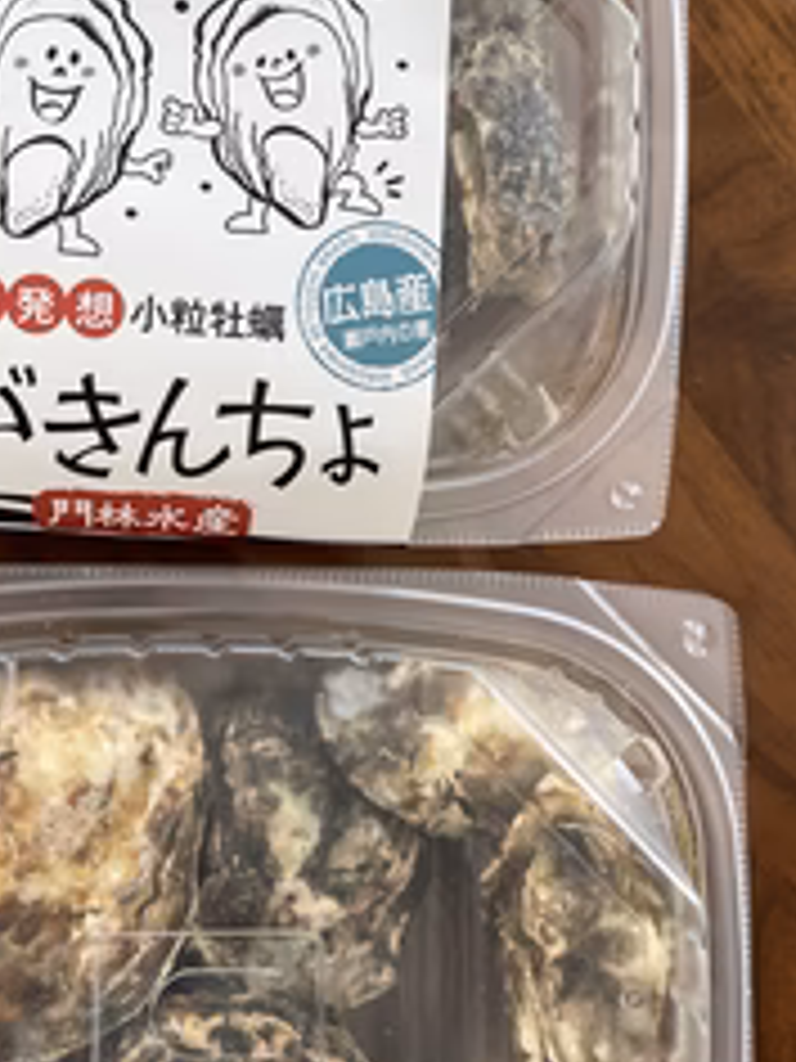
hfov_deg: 32.7
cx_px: 283
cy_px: 554
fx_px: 1349
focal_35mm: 44
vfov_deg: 42.9
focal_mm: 5.1
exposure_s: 1/121
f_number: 1.6
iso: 100
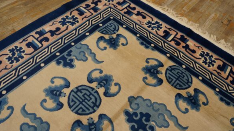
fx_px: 180
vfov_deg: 40.2
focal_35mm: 29
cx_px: 117
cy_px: 66
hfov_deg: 66.1
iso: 800
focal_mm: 18
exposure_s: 1/100
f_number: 4
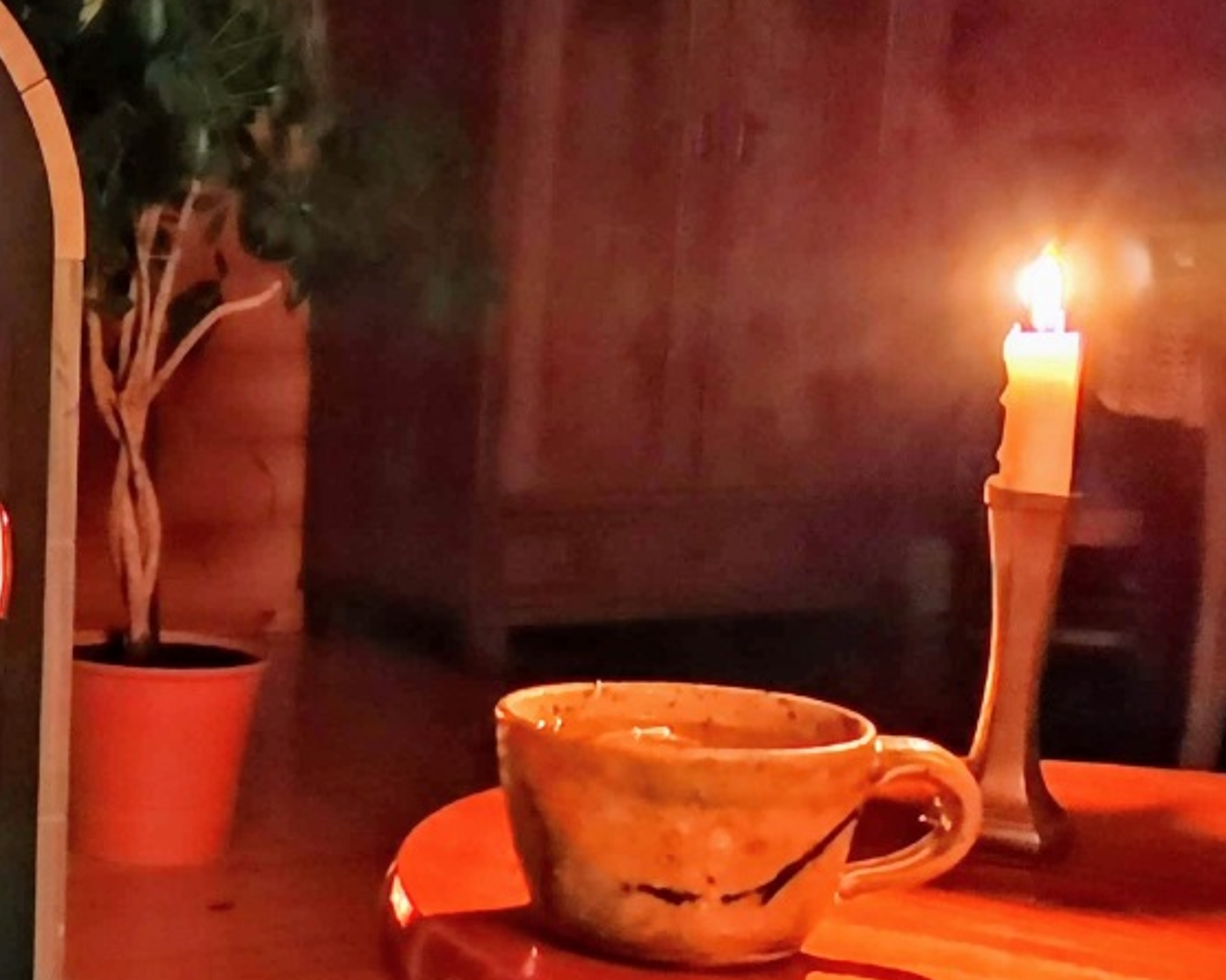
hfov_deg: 23.9
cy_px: 543
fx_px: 2575
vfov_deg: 21.5
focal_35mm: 71
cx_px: -324
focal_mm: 5.58
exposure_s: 5
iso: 1600
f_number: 1.8
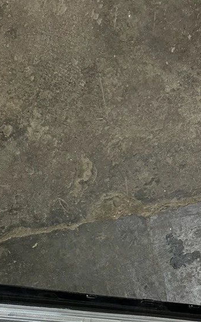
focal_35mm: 66
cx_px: 24
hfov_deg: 19.4
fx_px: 579
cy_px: 343
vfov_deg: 28.6
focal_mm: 5.7
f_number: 1.5
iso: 200
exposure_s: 1/50
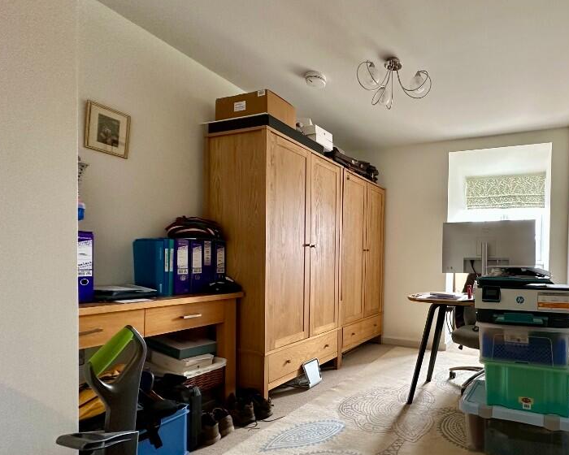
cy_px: 266
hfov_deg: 75.8
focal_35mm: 20
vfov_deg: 67.6
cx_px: 410
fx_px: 337
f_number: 2.2
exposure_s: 1/50
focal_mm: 2.22
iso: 250
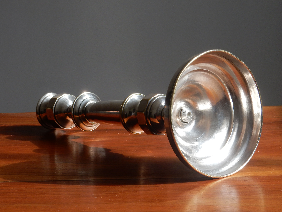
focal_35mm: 139
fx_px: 1132
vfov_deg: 10.7
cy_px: 106
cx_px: 141
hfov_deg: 14.2
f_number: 6
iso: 125
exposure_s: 1/30
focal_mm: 24.7
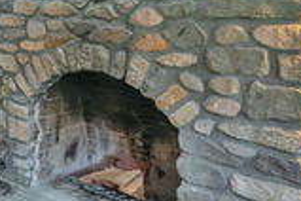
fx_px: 376
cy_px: 10
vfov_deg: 28.4
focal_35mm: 45
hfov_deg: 34.5
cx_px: -64
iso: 320
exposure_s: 1/4
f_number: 6.3
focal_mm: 14
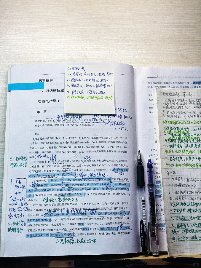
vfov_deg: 39.7
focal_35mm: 48
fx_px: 372
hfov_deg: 30.3
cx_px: 100
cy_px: 134
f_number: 1.78
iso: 80
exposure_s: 1/100
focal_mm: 6.86
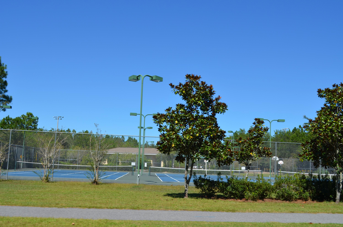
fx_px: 371
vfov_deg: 34.1
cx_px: 172
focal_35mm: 39
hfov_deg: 49.6
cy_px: 114
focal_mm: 26
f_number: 8
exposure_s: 1/250
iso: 100
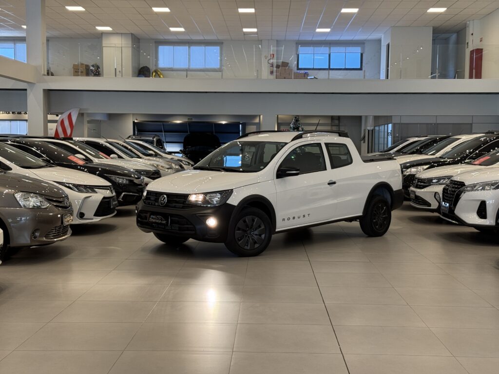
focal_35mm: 48
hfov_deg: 39.7
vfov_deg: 30.3
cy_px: 187
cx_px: 250
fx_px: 692
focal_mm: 6.76
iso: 80
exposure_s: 1/60
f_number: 1.78
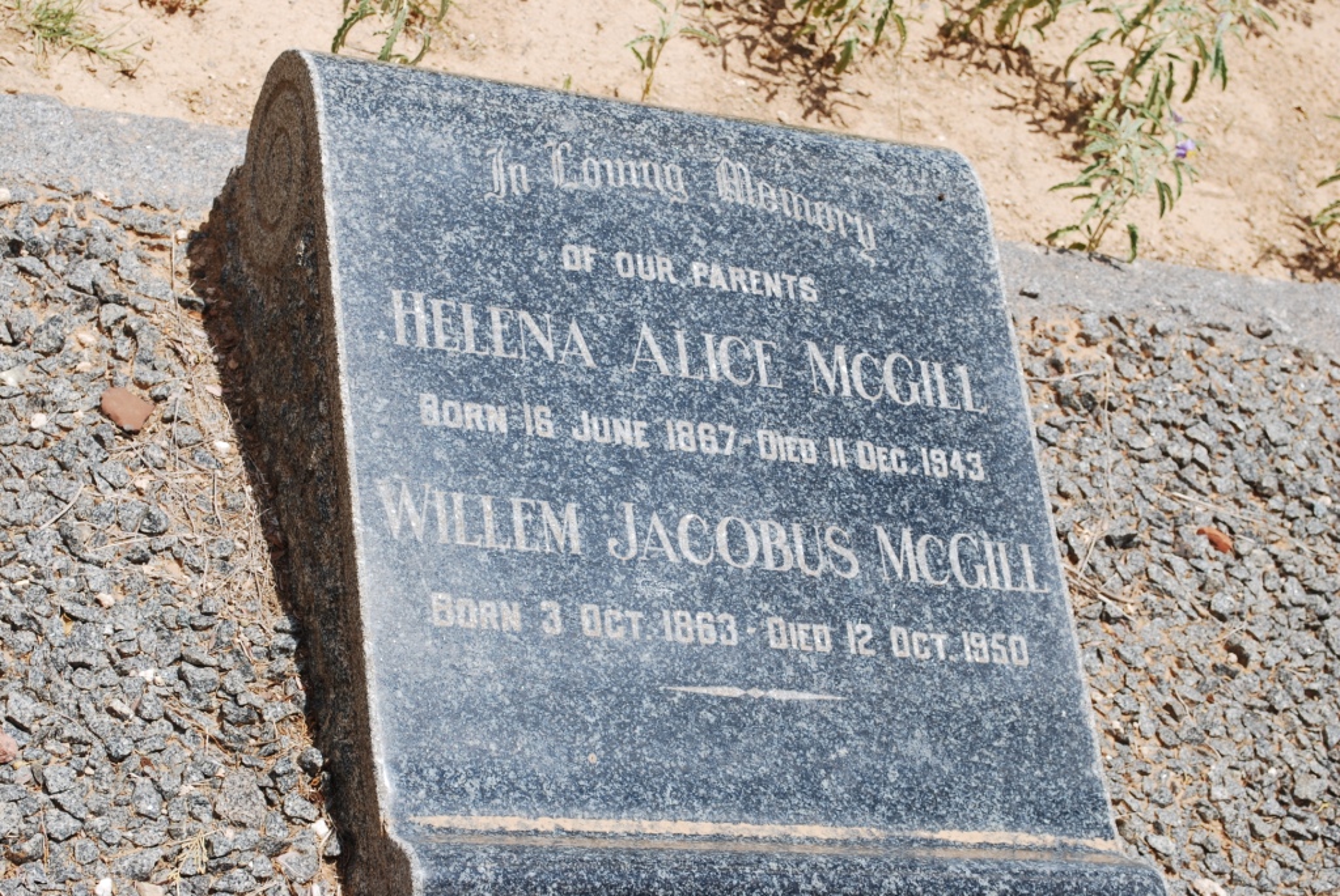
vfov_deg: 19.8
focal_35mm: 69
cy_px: 448
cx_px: 670
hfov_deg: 29.2
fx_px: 2571
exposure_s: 1/250
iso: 100
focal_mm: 46
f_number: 8
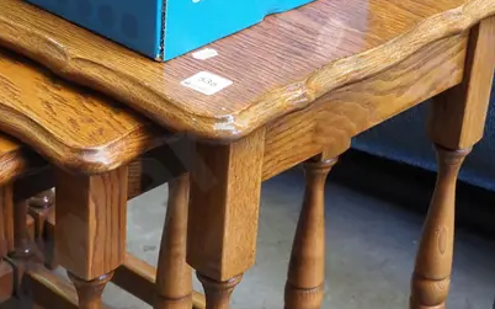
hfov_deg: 19.1
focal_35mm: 108
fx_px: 1457
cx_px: 105
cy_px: 225
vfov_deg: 12.1
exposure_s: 1/60
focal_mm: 20
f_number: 5.6
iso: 1600
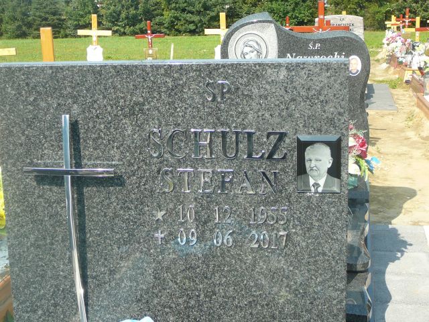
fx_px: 731
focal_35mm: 59
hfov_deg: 32.7
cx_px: 214
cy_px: 161
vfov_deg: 24.8
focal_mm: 8.7
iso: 80
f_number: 3.5
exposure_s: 1/400
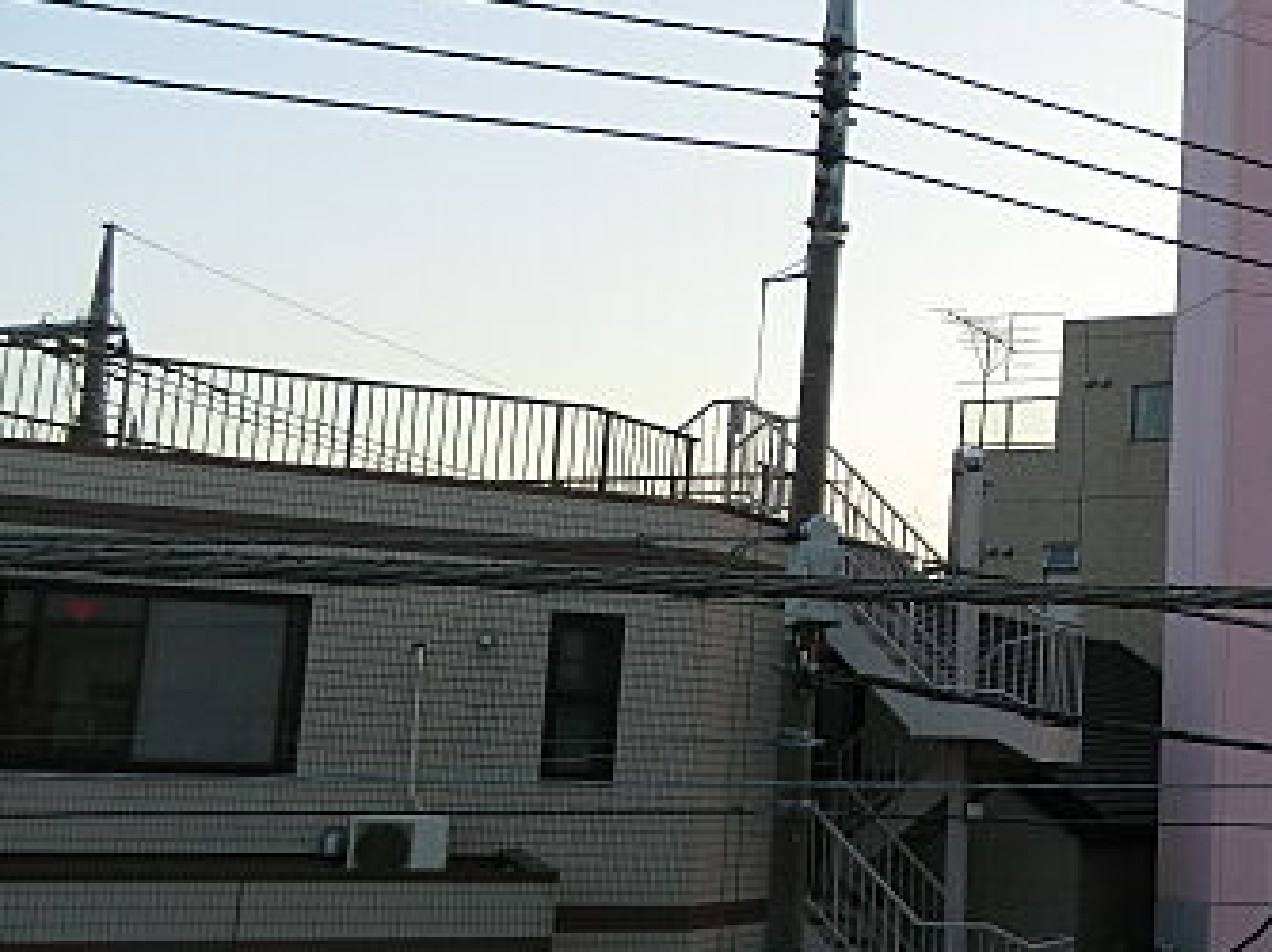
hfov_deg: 37.7
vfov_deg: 31.5
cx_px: 1211
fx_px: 1689
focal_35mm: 46
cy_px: 506
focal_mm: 4.3
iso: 80
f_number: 3.2
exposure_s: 1/160
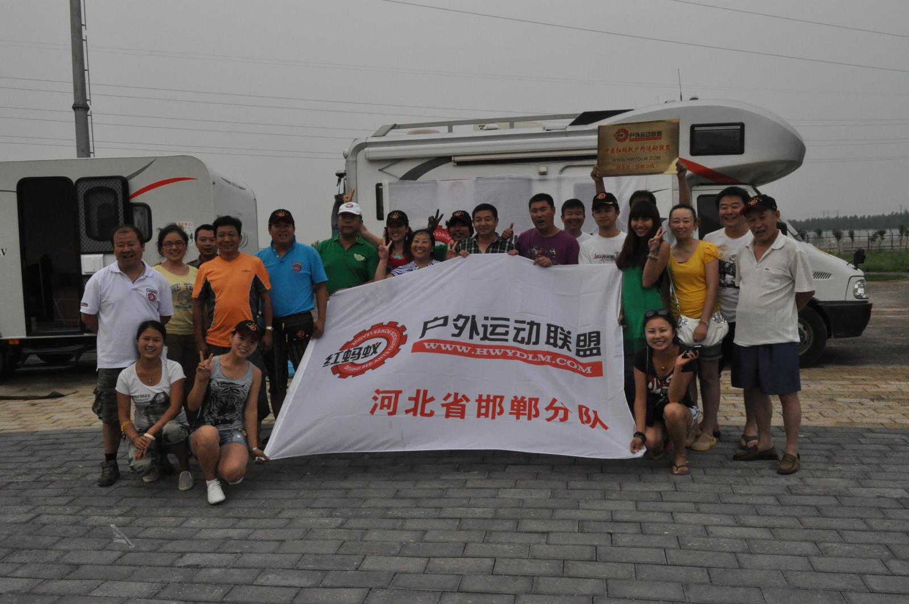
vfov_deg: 50.3
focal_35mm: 26
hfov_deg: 70.5
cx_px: 454
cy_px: 302
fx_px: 643
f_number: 13
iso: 2200
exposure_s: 1/400
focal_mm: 17
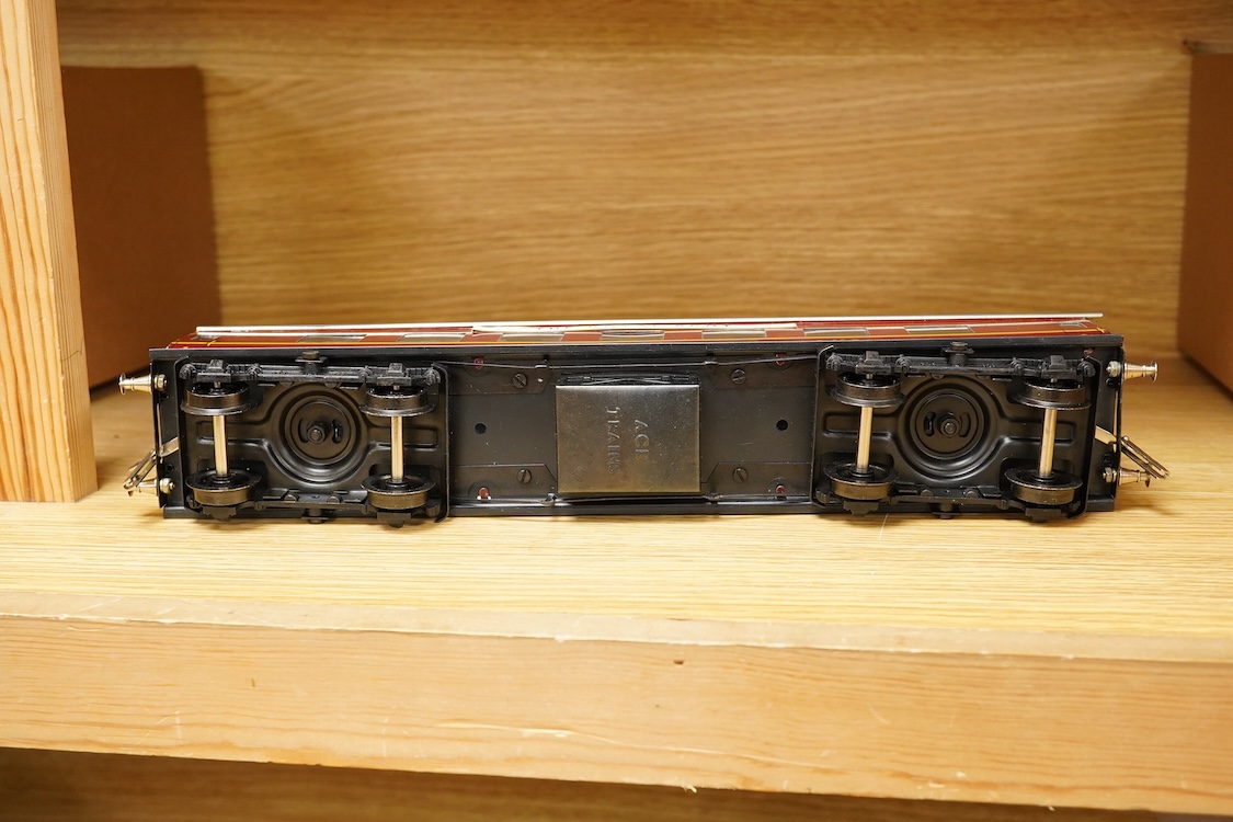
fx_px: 1541
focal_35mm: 45
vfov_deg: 29.9
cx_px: 616
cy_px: 411
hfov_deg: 43.6
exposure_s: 1/80
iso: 2500
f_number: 9
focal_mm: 30
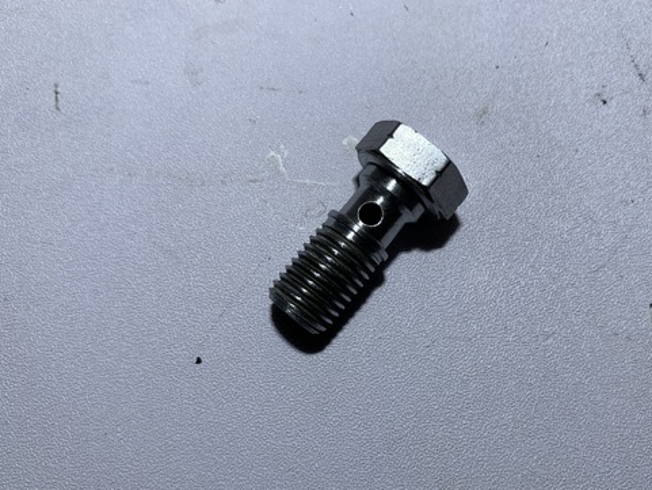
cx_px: 359
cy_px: 276
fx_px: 584
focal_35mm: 31
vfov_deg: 45.4
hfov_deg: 58.2
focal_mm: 4.25
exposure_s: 1/338
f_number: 1.8
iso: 25
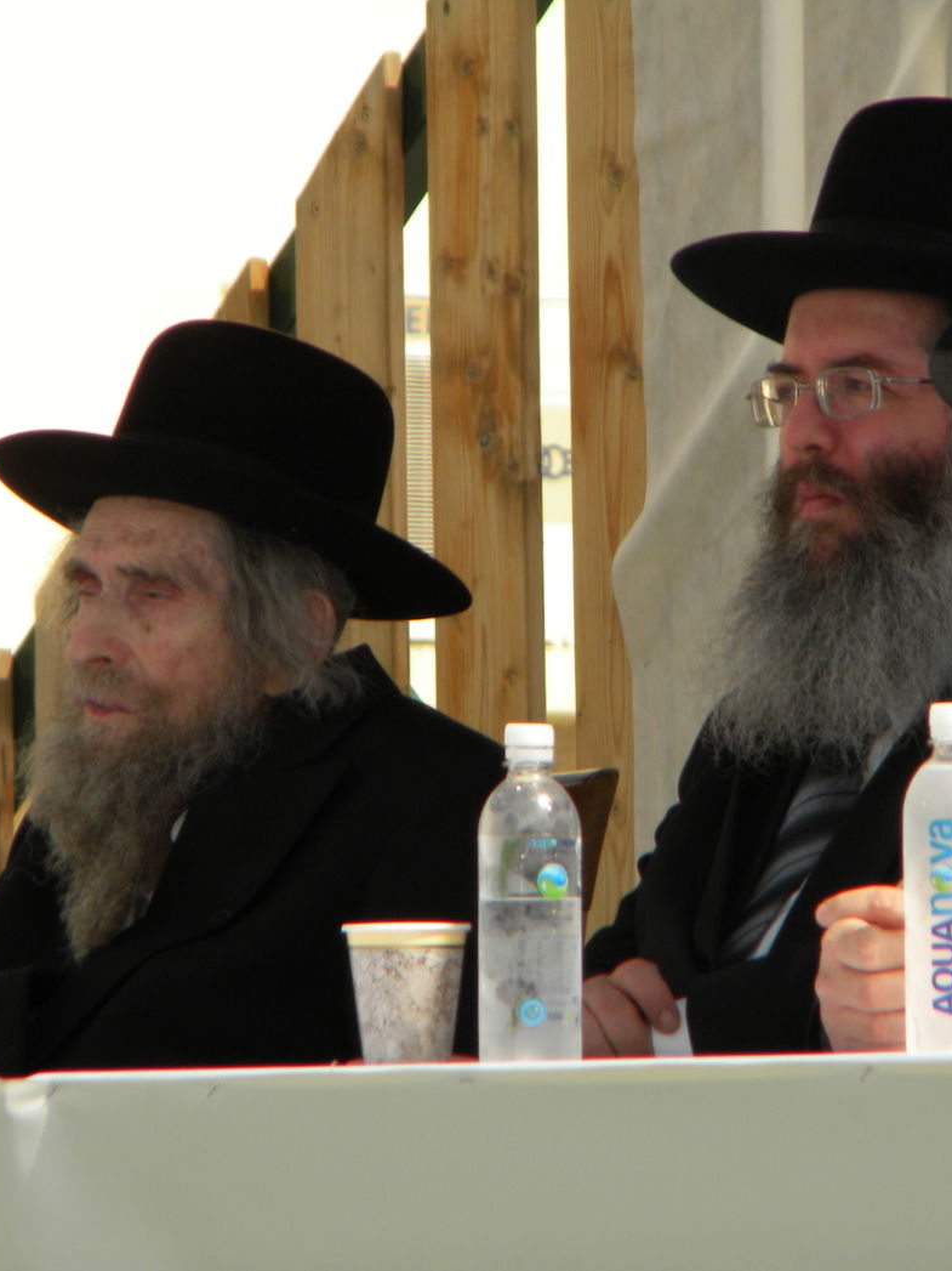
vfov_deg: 4.4
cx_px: 659
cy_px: 635
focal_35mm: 448
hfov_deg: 3.3
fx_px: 16431
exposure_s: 1/468
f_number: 5.4
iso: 80
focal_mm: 60.7
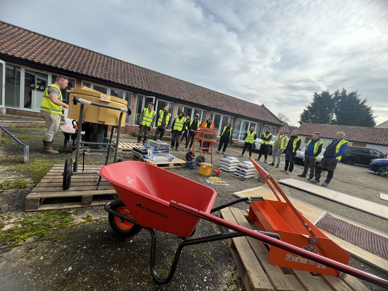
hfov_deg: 106.2
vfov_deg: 89.9
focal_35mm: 13
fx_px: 146
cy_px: 146
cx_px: 194
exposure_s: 1/389
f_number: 1.8
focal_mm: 1.57
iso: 32
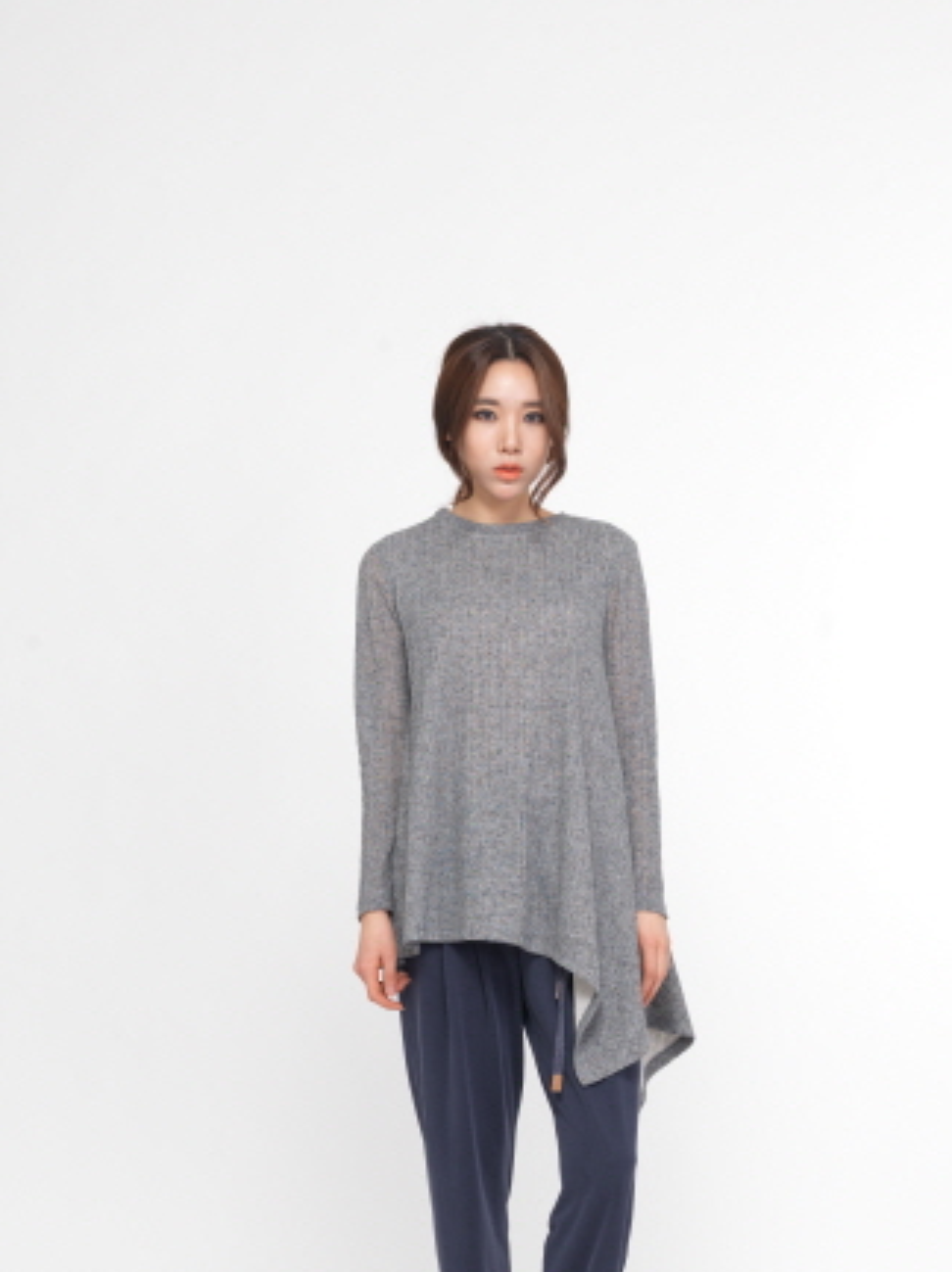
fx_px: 3158
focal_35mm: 86
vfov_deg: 22.8
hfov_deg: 17.1
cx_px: 423
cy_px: 740
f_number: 9
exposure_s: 1/250
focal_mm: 80
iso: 100
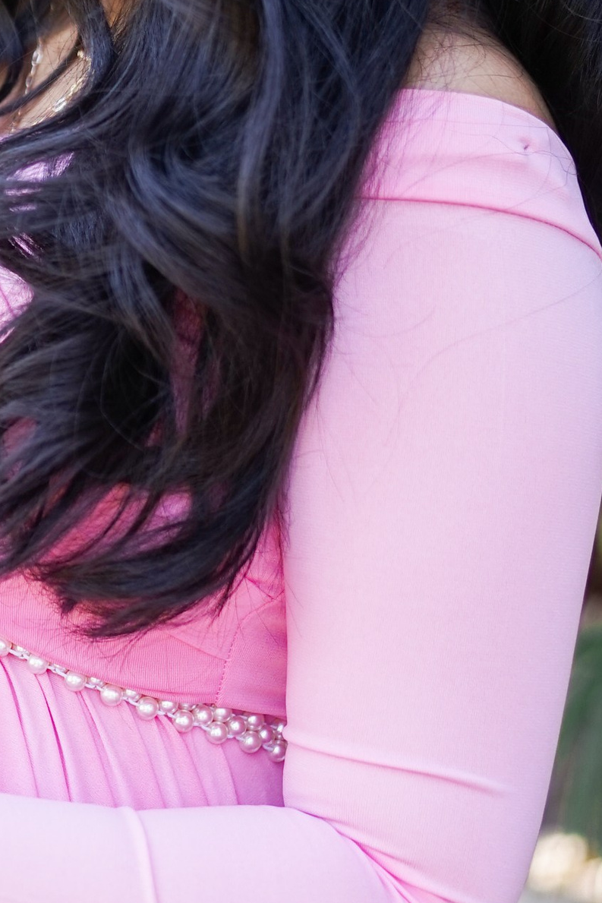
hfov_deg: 11.7
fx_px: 2833
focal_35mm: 113
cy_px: 241
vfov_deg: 18.0
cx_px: -258
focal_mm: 35
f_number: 1.7
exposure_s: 1/320
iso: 100
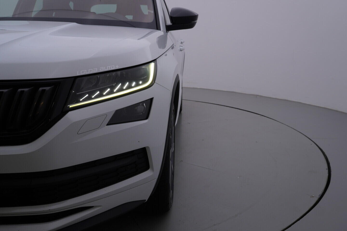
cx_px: 174
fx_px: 347
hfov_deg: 53.1
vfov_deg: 36.9
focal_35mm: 36
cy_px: 116
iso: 125
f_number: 5.6
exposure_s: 1/125
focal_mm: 24
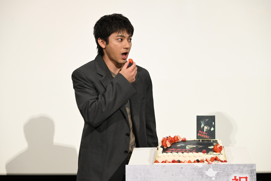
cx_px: 136
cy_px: 90
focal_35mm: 100
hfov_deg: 20.4
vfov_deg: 13.7
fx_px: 753
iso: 3200
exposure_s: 1/100
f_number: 6.3
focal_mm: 100
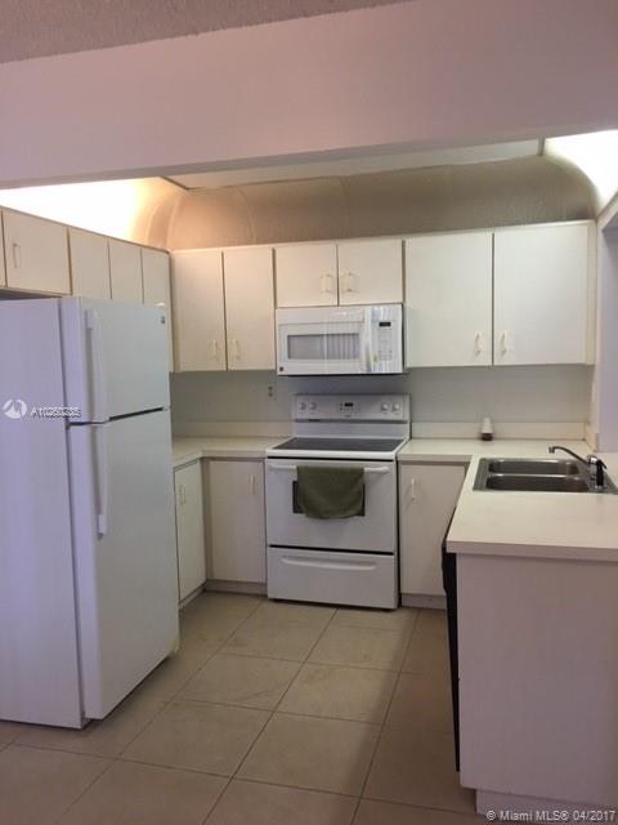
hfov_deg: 48.2
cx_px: 309
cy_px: 412
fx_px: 690
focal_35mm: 29
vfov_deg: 61.7
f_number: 2.2
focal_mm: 4.15
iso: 40
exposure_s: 1/15
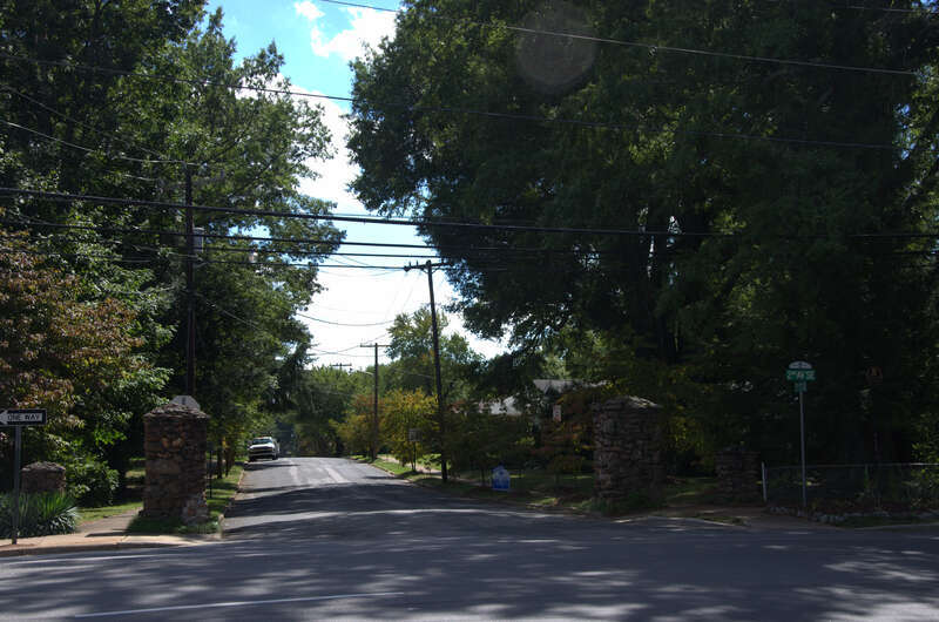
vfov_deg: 26.4
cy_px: 311
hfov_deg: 39.0
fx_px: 1328
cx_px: 470
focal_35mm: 51
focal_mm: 34
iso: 200
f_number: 8
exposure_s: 1/250
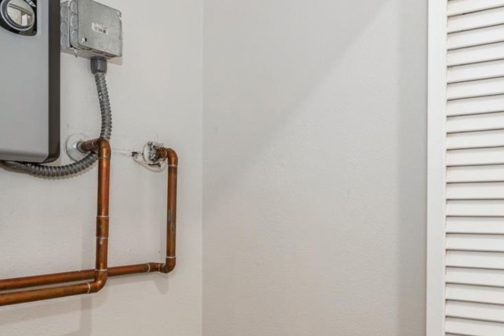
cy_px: 205
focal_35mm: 33
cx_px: 297
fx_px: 462
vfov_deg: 39.8
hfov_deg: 56.9
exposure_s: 1/6
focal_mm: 15
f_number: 8
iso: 200
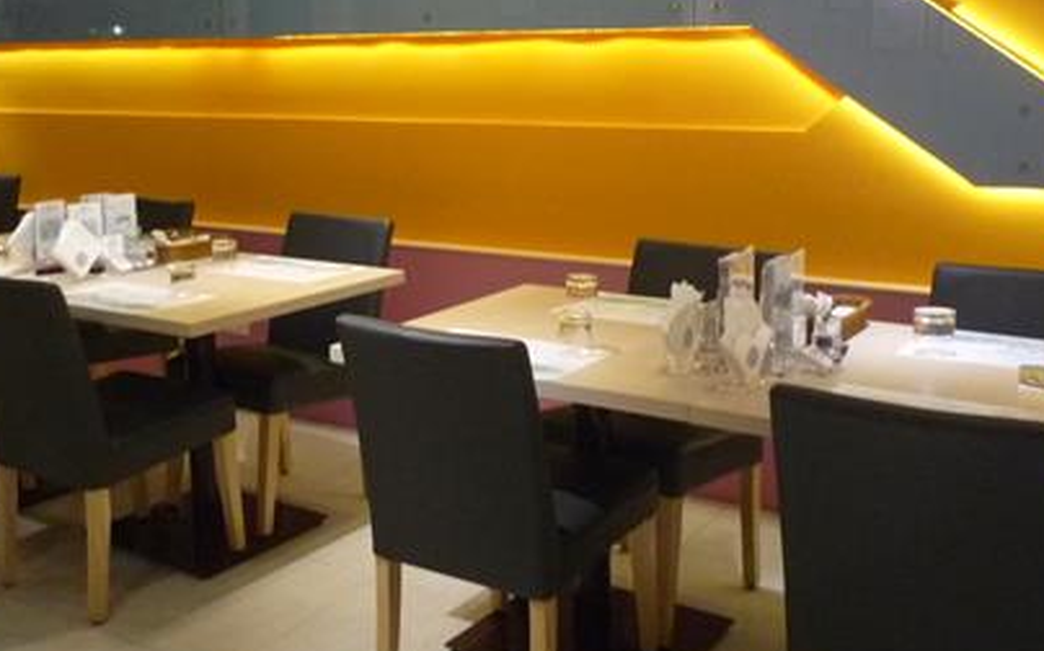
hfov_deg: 47.0
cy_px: 194
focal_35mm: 42
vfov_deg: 30.2
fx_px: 1194
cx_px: 419
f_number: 2.8
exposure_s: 1/30
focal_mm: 4.4
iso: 400
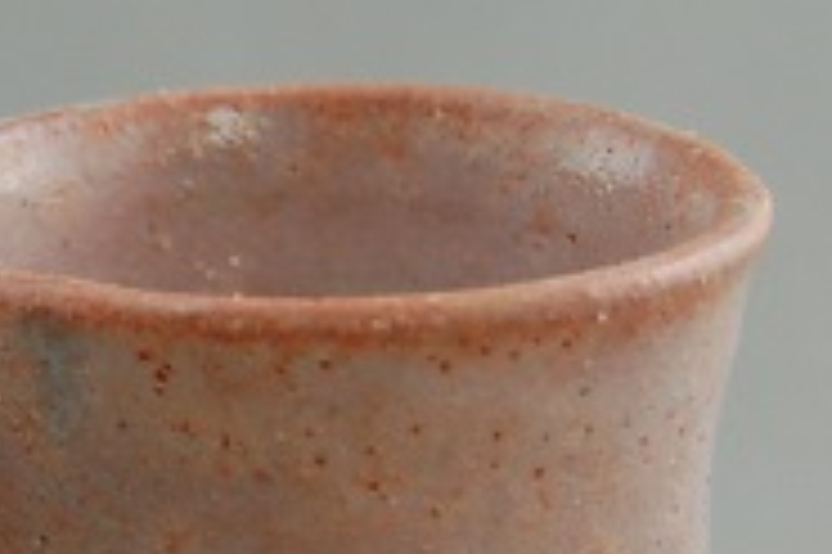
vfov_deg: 8.2
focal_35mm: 166
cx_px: -225
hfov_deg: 12.1
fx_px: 3833
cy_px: 484
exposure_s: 1/30
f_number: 4.5
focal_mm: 32
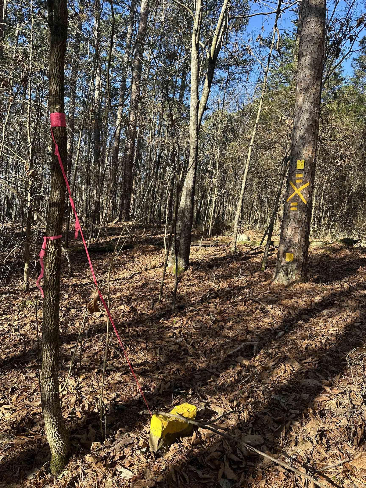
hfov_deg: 56.8
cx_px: 183
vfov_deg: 71.6
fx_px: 338
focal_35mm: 24
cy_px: 244
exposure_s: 1/552
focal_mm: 6.86
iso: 80
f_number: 1.78
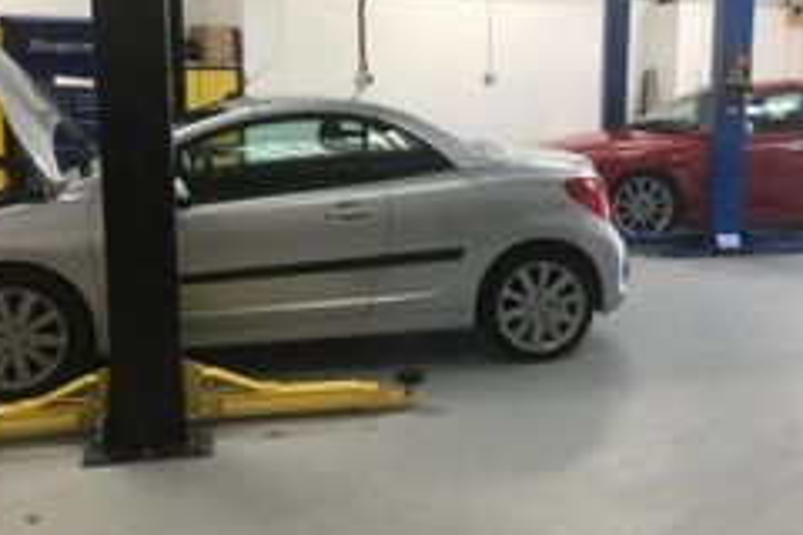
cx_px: 428
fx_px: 981
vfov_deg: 30.4
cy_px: 214
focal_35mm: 44
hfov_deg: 44.5
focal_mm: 4.15
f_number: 2.2
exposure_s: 1/33
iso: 64
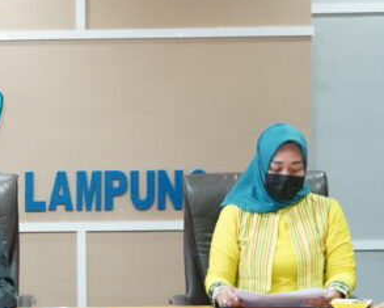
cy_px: 244
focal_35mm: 118
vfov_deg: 13.0
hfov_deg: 15.7
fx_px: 1342
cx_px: -67
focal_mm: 48
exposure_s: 1/40
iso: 8000
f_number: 6.3
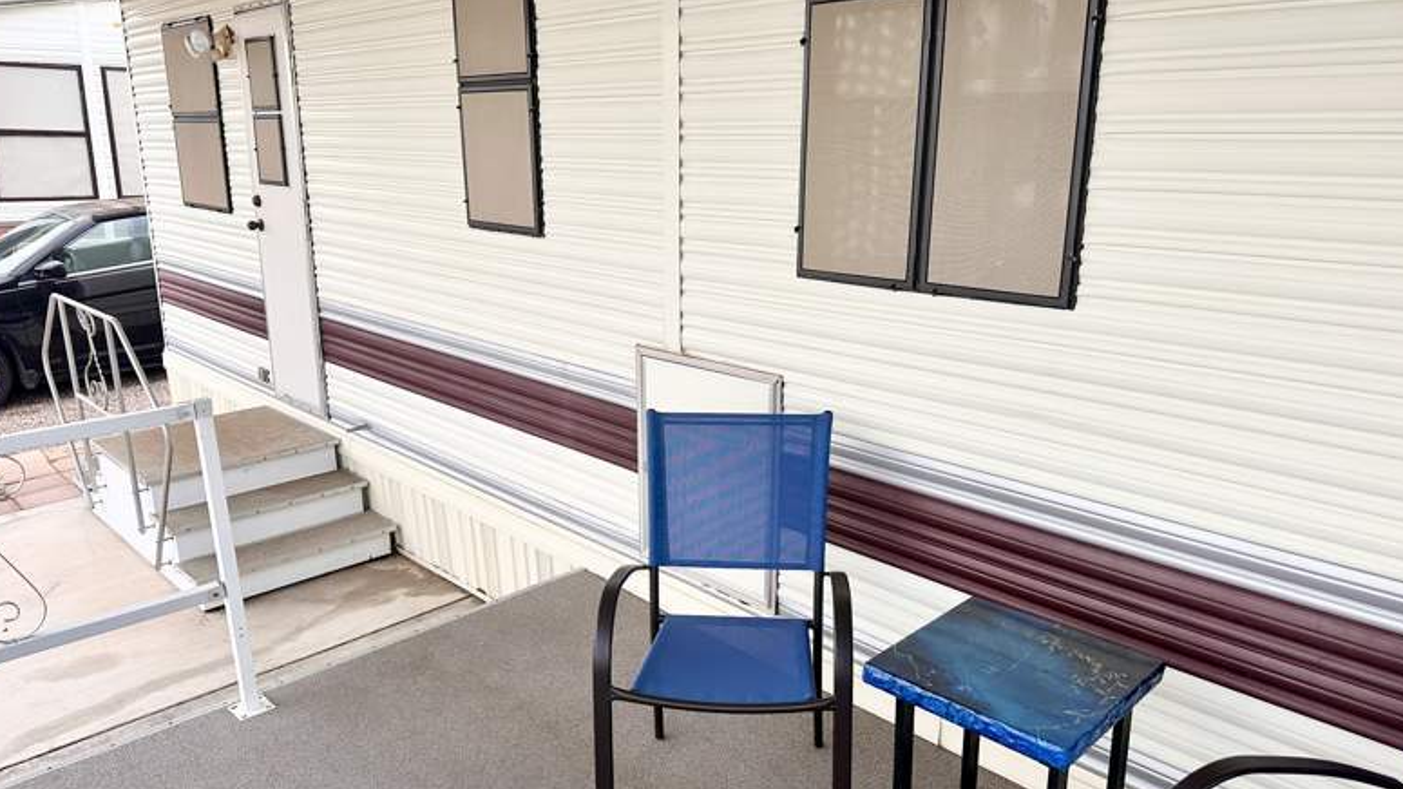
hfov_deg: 69.9
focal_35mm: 27
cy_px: 420
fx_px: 1004
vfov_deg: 42.9
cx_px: 701
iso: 80
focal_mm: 6.86
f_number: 1.78
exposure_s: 1/843
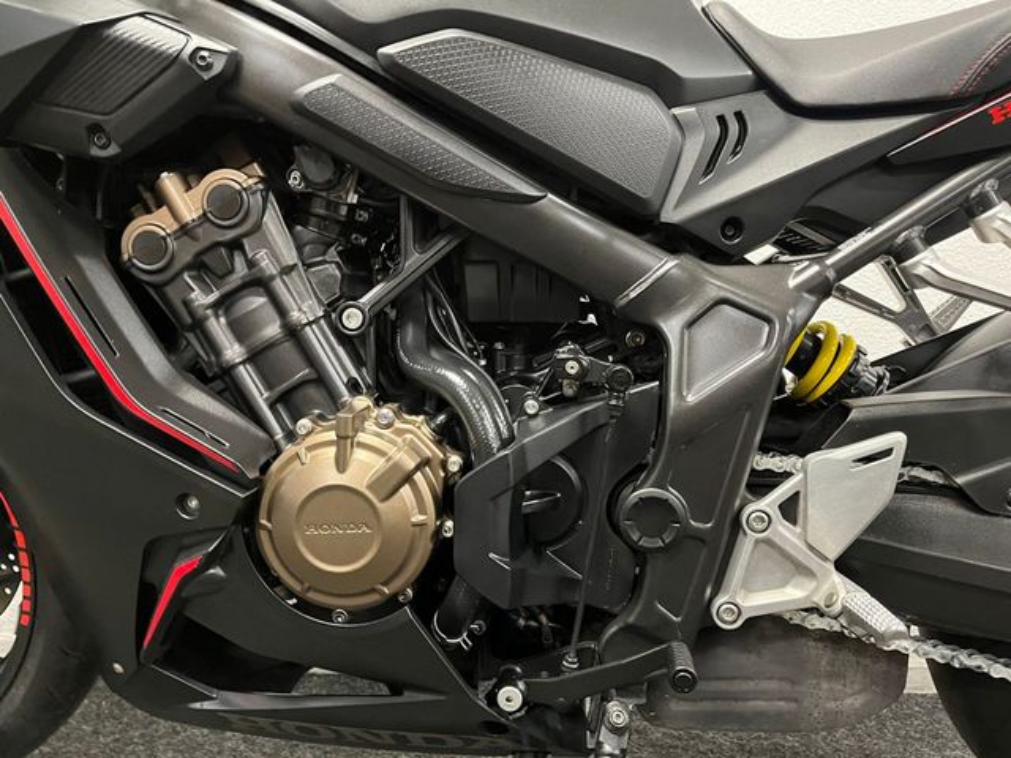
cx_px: 506
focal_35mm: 26
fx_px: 759
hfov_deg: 67.3
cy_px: 379
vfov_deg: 53.1
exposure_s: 1/33
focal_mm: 5.1
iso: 500
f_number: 1.6
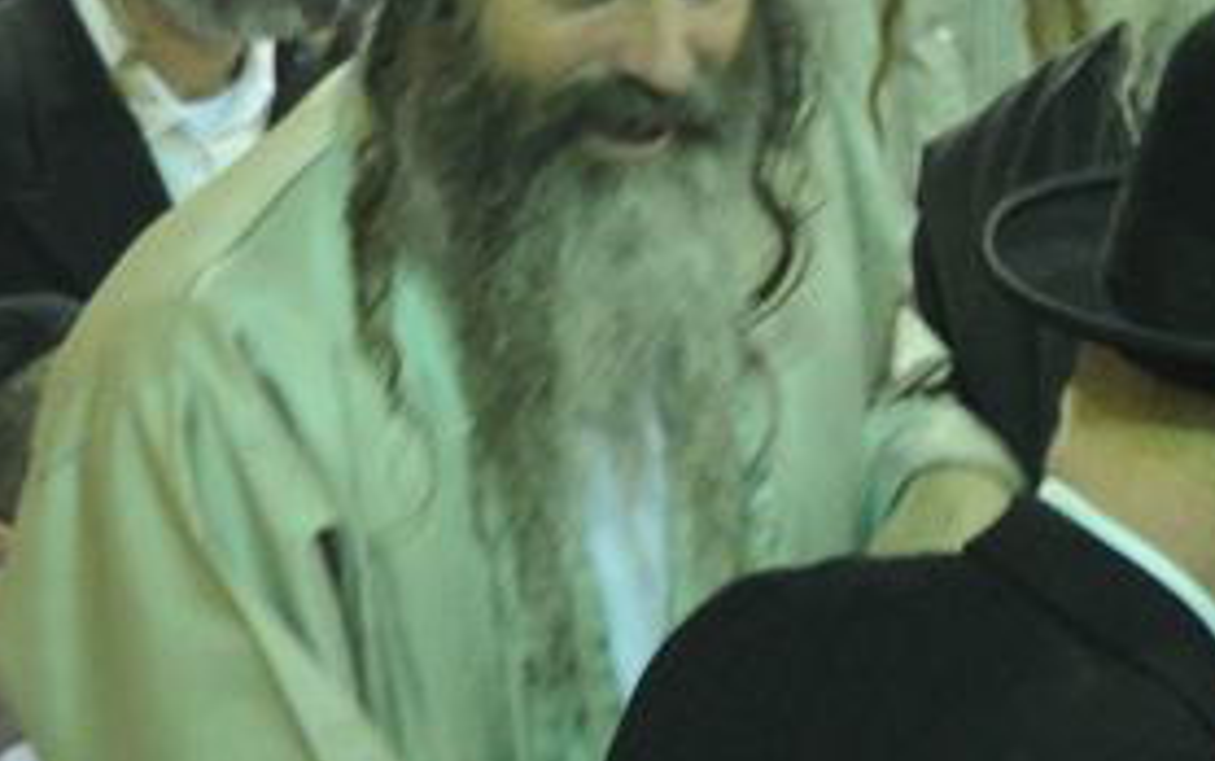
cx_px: 1420
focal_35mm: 309
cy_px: 114
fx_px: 10232
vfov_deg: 4.3
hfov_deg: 6.8
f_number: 4.8
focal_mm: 55
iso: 1600
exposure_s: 1/50
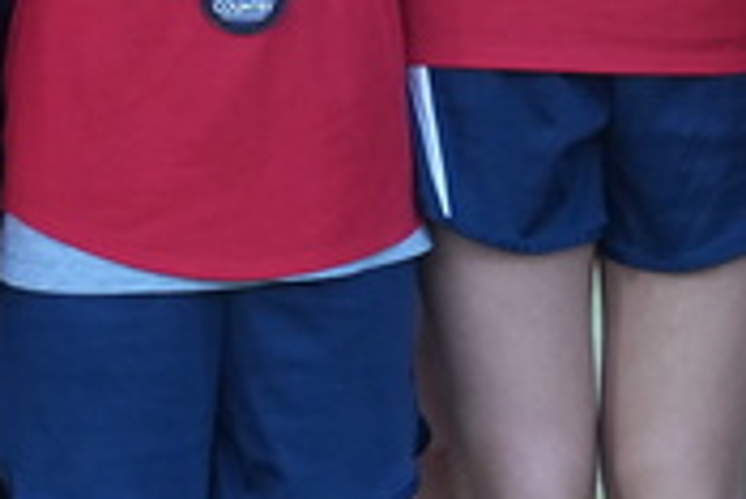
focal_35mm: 585
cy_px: -625
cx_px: 371
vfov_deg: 2.3
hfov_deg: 3.5
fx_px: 12132
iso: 2000
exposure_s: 1/200
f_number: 6.3
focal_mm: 100
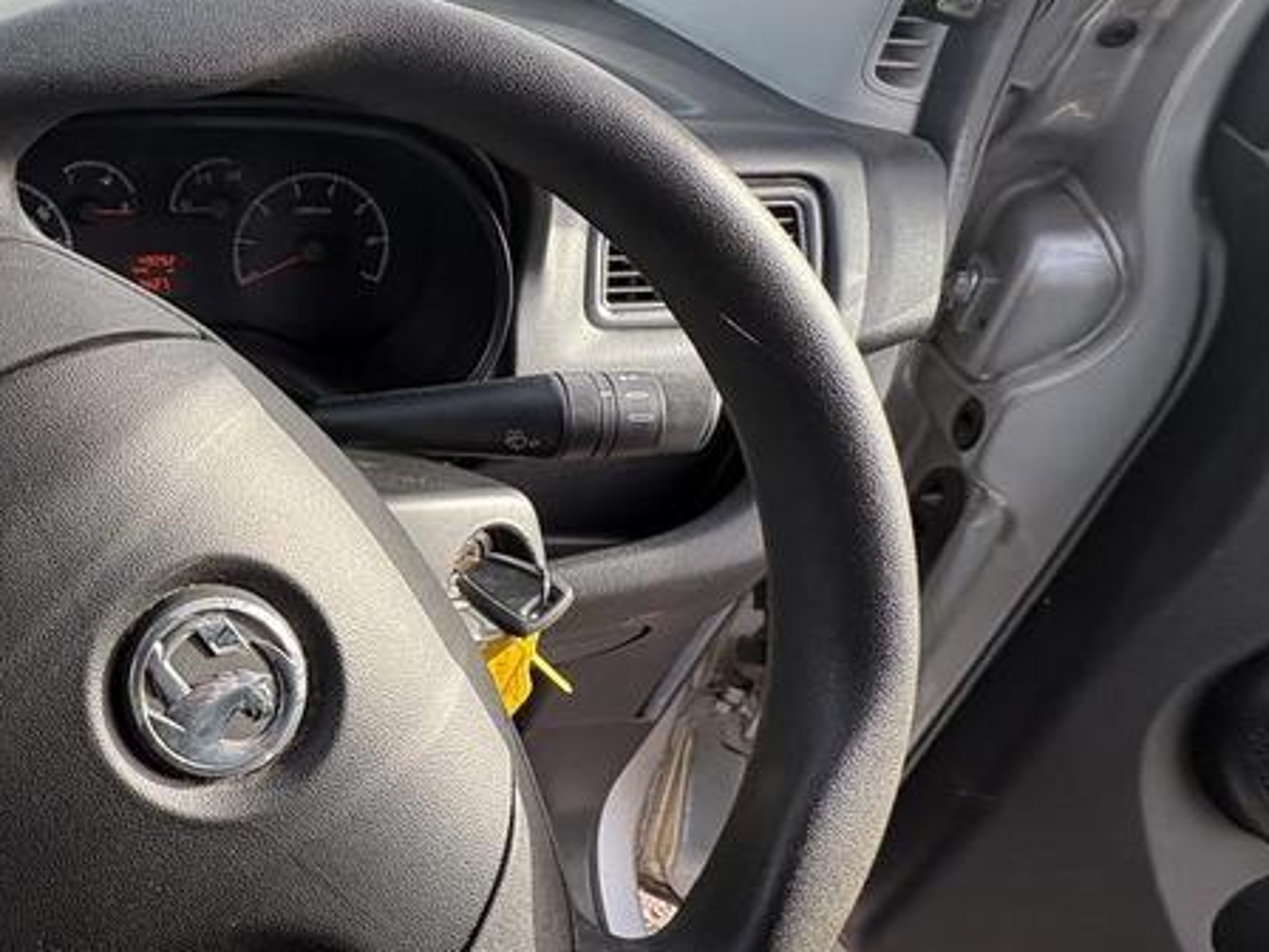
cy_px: 434
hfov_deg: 51.5
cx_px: 14
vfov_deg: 49.7
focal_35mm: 28
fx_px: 1026
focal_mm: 2.22
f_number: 2.2
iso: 64
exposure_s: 1/99
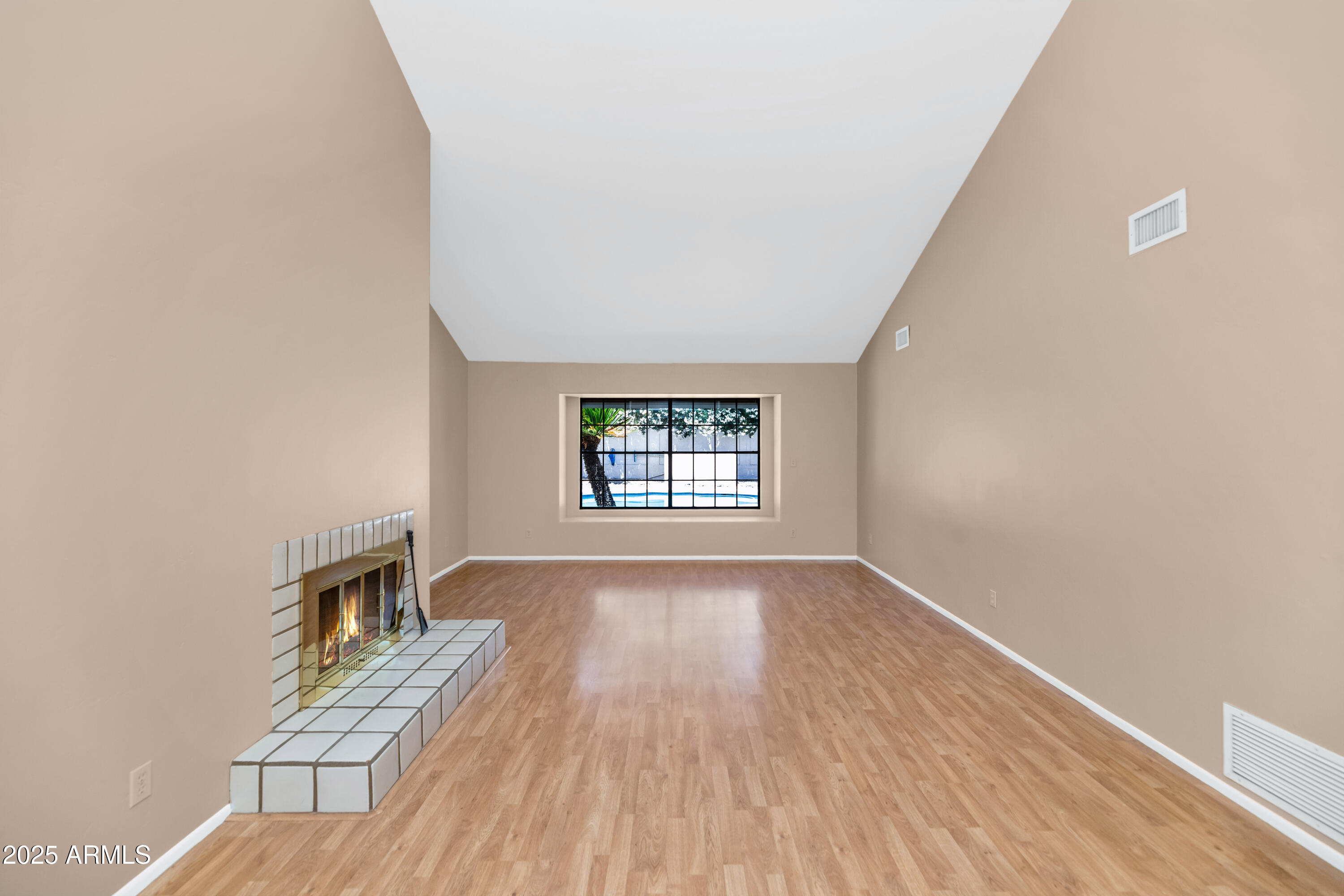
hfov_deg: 104.3
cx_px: 672
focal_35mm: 14
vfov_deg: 81.2
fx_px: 523
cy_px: 448
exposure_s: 1/160
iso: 250
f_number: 5
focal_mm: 14
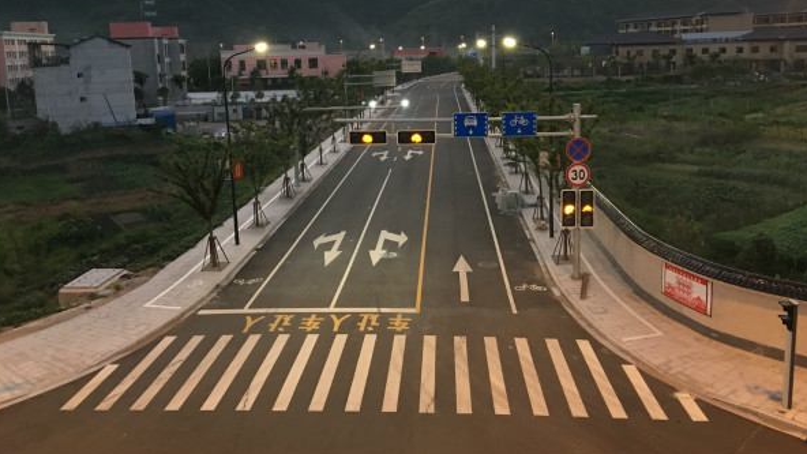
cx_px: 402
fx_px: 685
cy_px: 166
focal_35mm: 32
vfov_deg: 36.4
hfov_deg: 61.0
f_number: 2.2
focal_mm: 4.15
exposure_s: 1/17
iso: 80
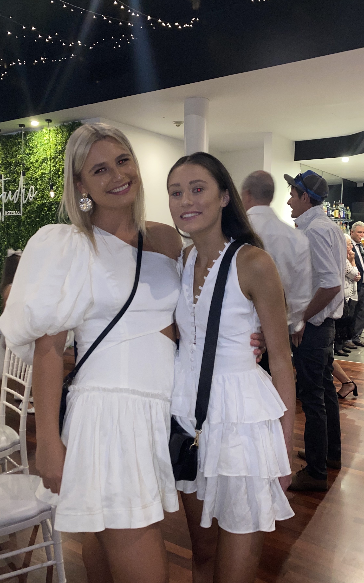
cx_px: 163
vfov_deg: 61.2
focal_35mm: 31
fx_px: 492
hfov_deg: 40.5
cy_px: 311
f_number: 1.8
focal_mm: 4.25
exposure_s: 1/9
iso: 80
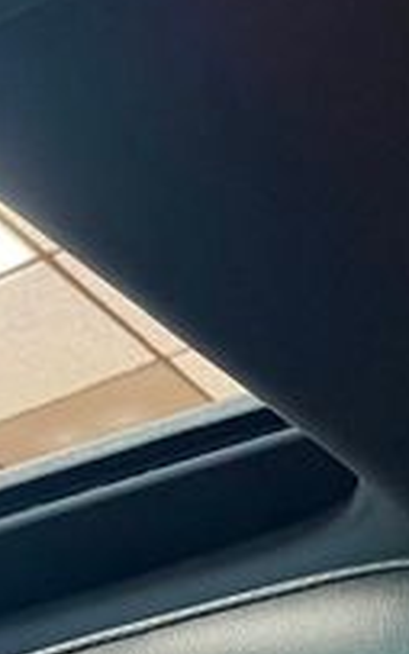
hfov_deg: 13.1
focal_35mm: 87
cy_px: 677
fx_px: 1551
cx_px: -393
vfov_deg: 22.7
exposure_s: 1/60
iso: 125
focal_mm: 4.2
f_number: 1.6
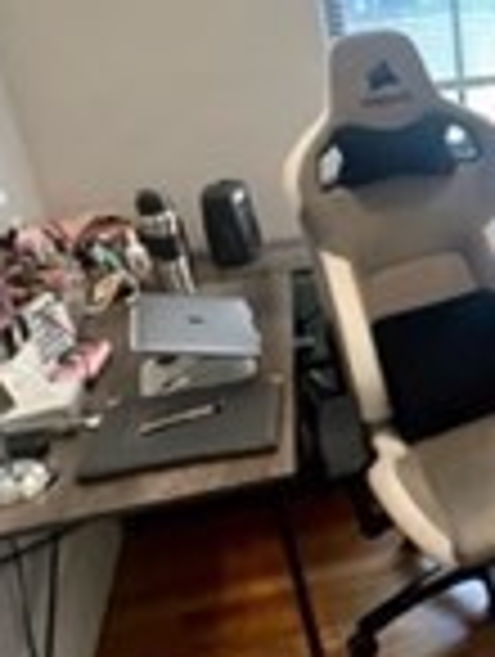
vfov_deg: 46.7
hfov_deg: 32.1
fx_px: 760
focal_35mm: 40
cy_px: 328
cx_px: 536
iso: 200
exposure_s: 1/60
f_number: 1.8
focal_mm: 1.57
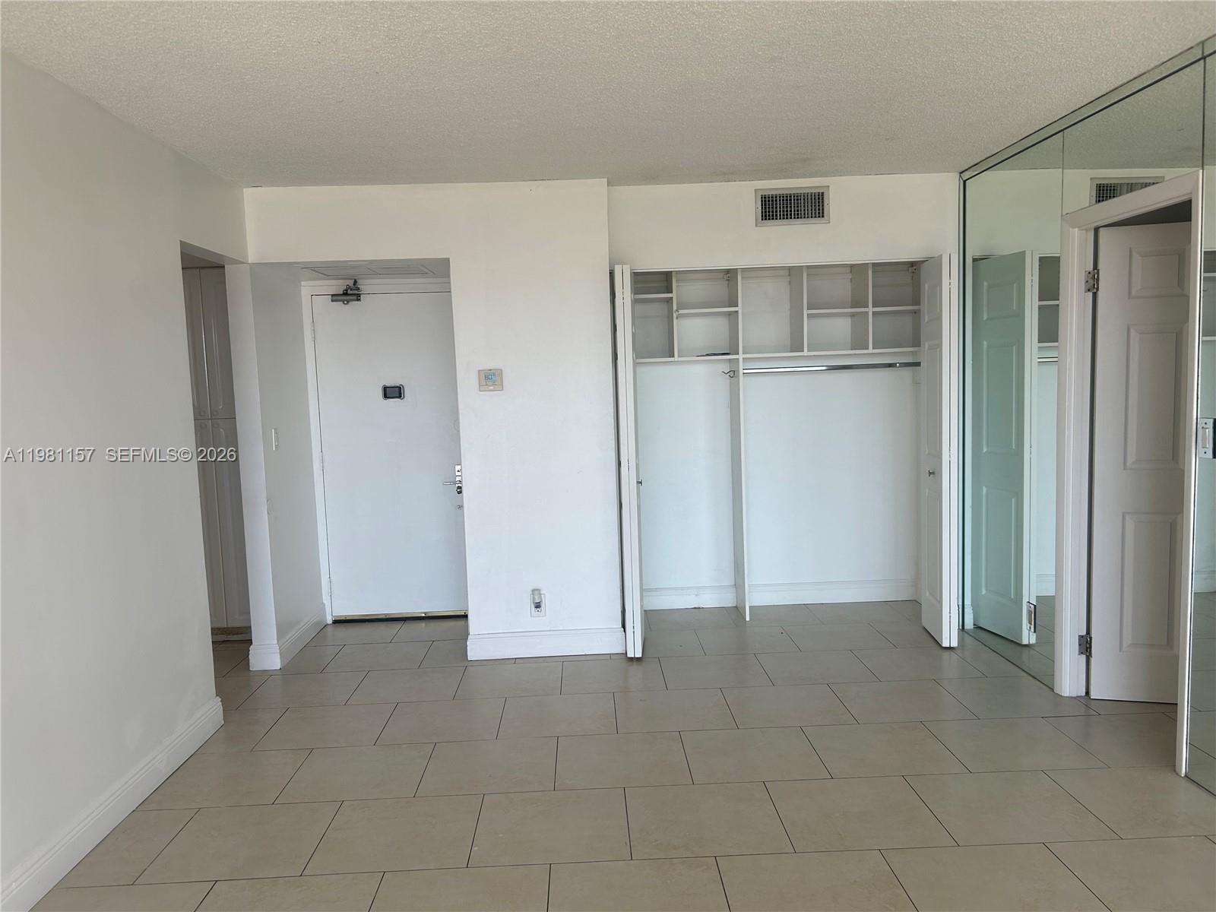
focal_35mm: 26
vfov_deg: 53.1
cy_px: 456
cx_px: 608
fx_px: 913
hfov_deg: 67.3
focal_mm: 5.7
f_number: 1.5
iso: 50
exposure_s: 1/340
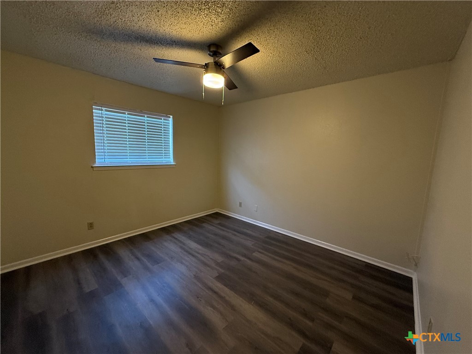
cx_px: 236
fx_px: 191
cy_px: 177
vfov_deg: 85.7
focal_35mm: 14
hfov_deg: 102.1
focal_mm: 2.22
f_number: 2.2
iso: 320
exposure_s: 1/120
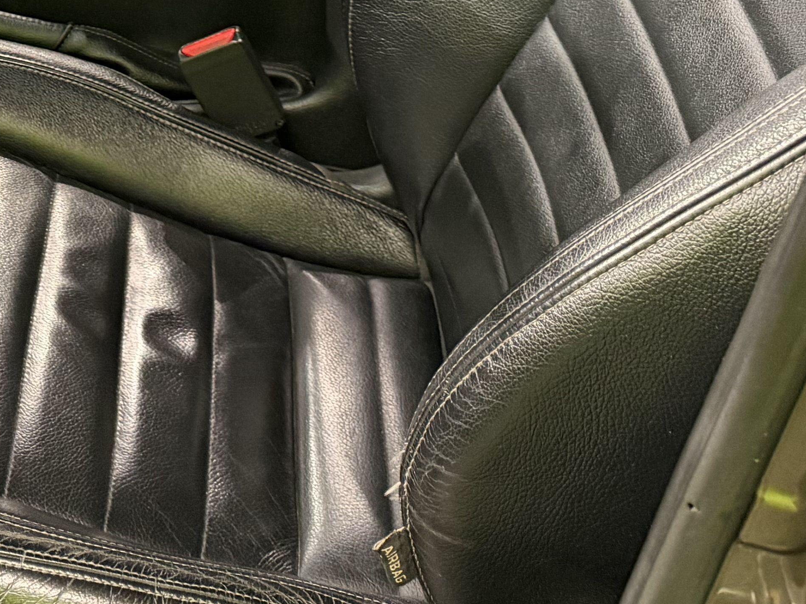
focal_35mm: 72
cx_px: -185
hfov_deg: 24.3
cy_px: -126
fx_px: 1676
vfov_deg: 19.2
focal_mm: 6.76
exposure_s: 1/50
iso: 500
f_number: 1.78
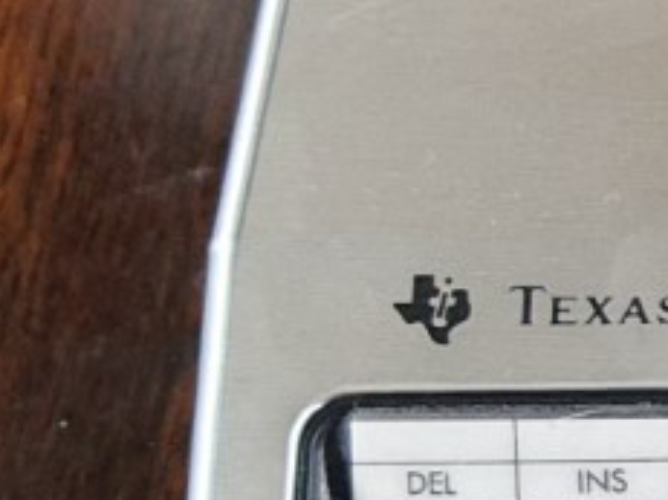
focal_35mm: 180
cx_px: 1764
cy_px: 350
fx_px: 3472
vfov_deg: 8.2
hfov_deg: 9.4
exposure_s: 1/50
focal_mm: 4.32
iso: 250
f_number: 1.7
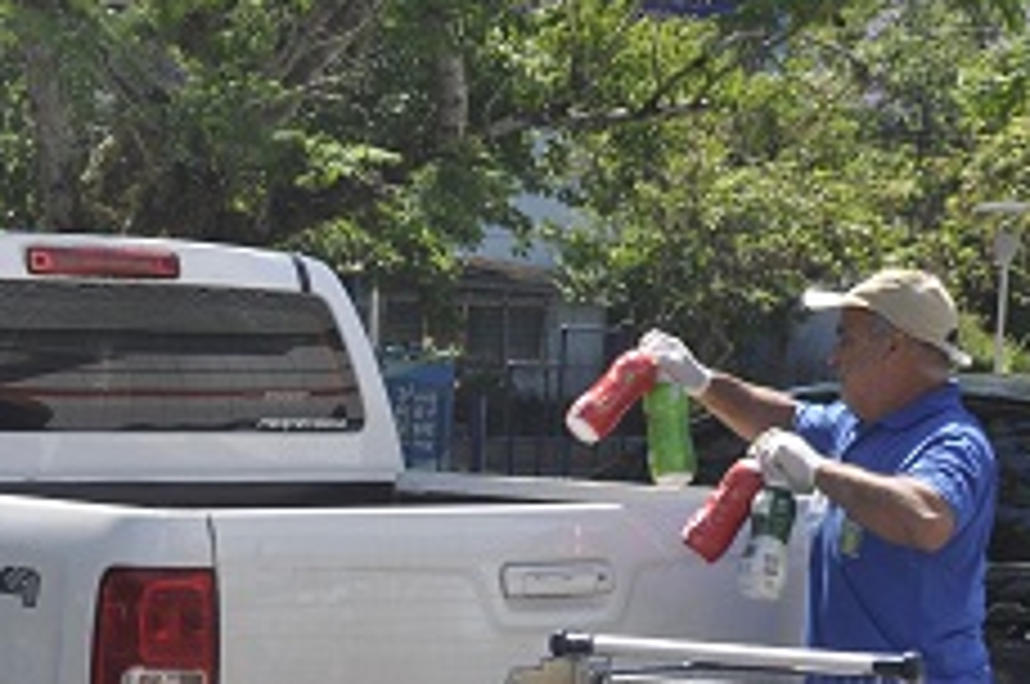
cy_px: 675
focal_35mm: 102
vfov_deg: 13.2
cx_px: 166
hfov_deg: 19.8
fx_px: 2914
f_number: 8
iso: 200
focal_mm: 26
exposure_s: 1/250
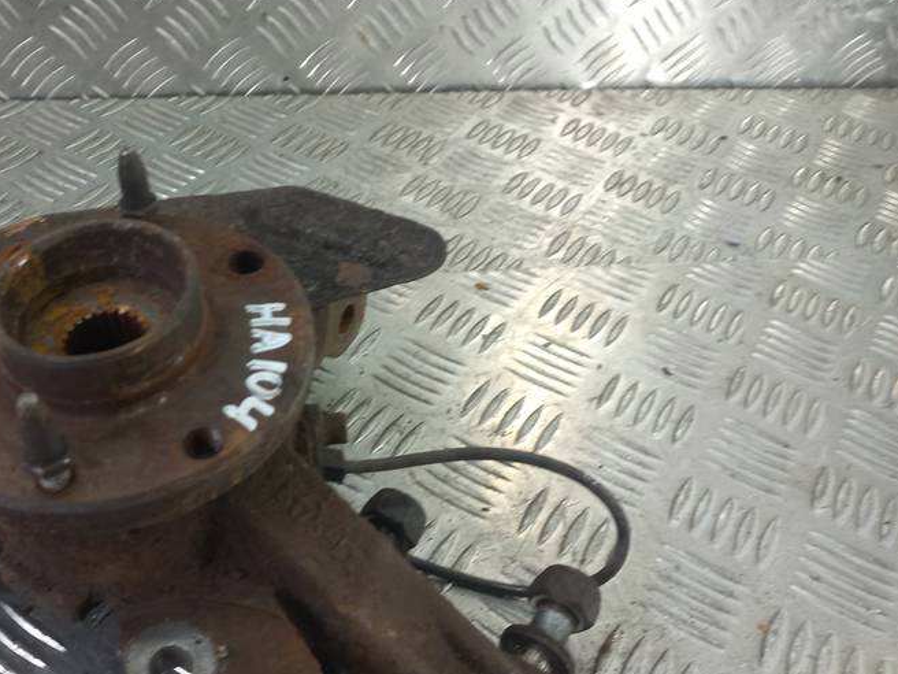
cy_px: 377
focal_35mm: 39
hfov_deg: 45.9
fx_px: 1012
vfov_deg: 36.8
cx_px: 207
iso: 64
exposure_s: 1/50
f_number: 1.8
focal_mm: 4.6
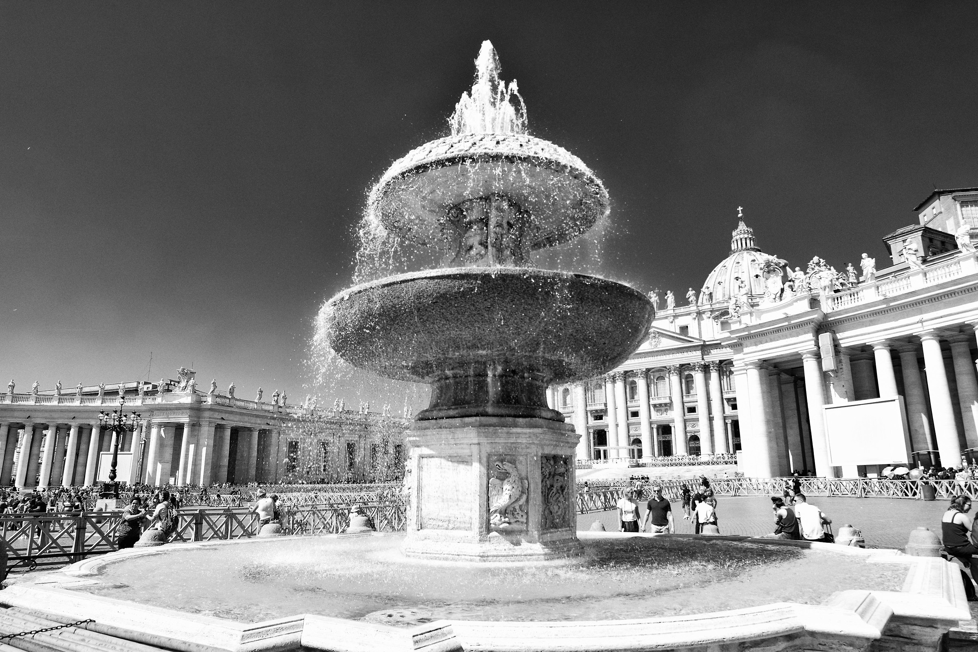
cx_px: 489
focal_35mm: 22
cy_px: 326
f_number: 7.1
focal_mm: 15
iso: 100
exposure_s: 1/320
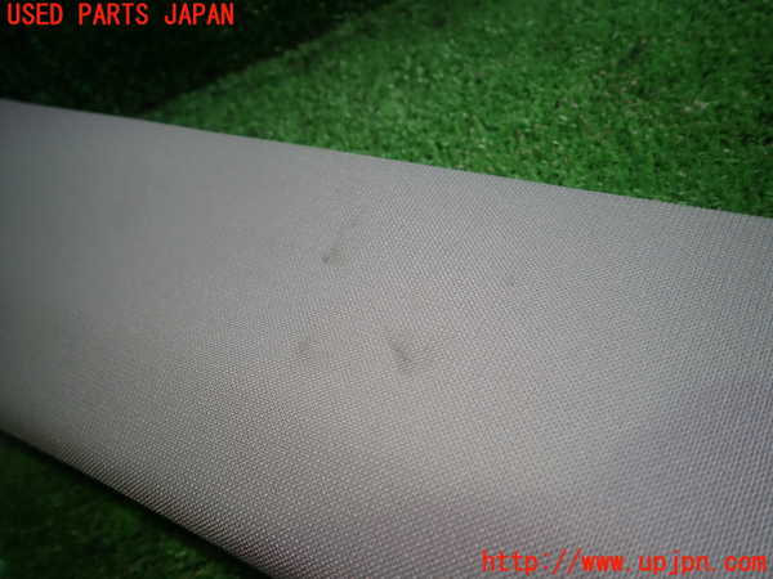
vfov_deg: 54.9
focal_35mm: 25
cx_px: 386
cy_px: 290
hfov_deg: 69.4
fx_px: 558
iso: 100
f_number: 2
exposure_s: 1/80
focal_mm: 4.5
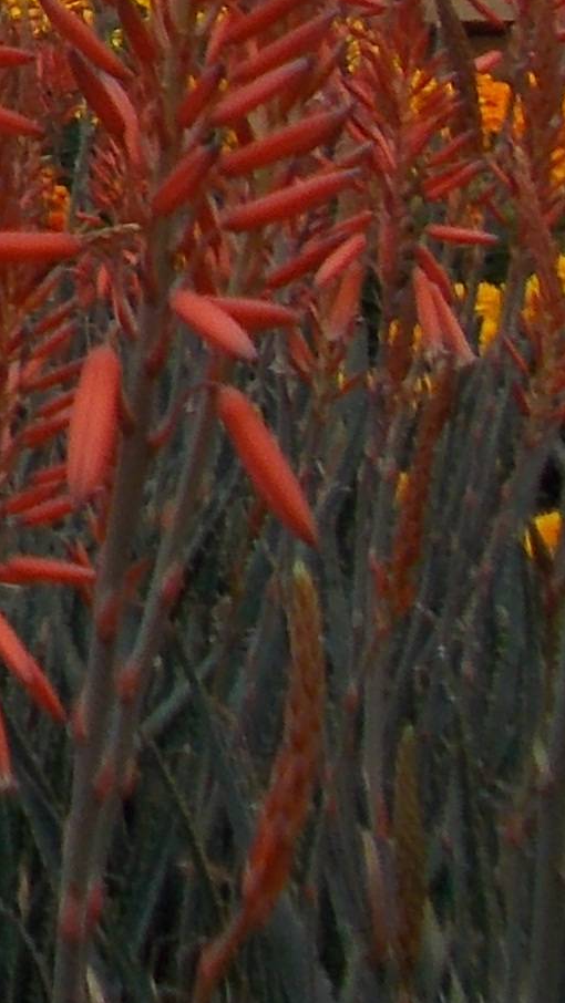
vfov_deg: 13.9
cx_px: -1224
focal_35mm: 144
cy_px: -545
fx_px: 3833
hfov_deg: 7.3
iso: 80
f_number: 8
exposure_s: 1/160
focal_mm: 4.6
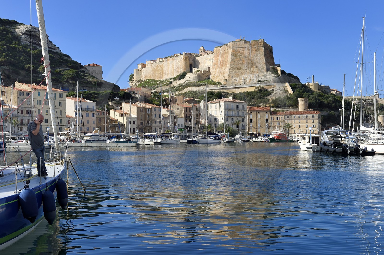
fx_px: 554
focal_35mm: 52
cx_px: 192
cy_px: 128
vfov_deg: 25.9
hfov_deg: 38.2
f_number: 13
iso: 200
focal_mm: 52
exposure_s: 1/320
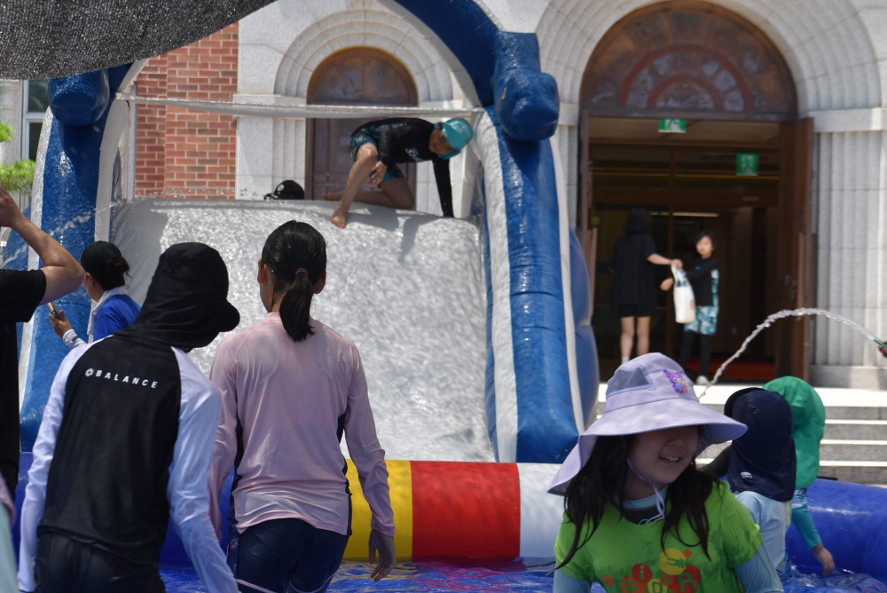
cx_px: 444
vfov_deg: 11.7
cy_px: 296
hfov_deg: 17.5
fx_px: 2884
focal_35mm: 117
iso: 200
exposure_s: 1/250
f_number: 8
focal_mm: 78
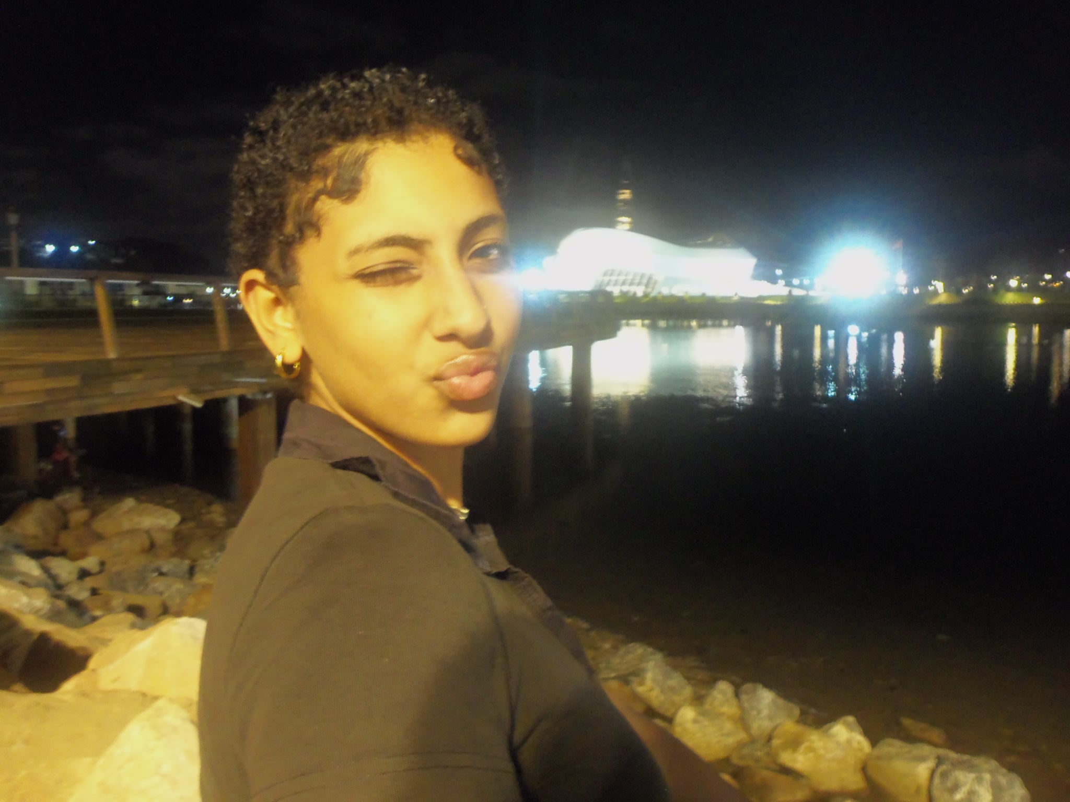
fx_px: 865
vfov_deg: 49.7
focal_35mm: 28
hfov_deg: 63.4
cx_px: 535
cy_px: 401
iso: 400
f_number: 3.3
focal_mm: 5.1
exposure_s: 1/2.5
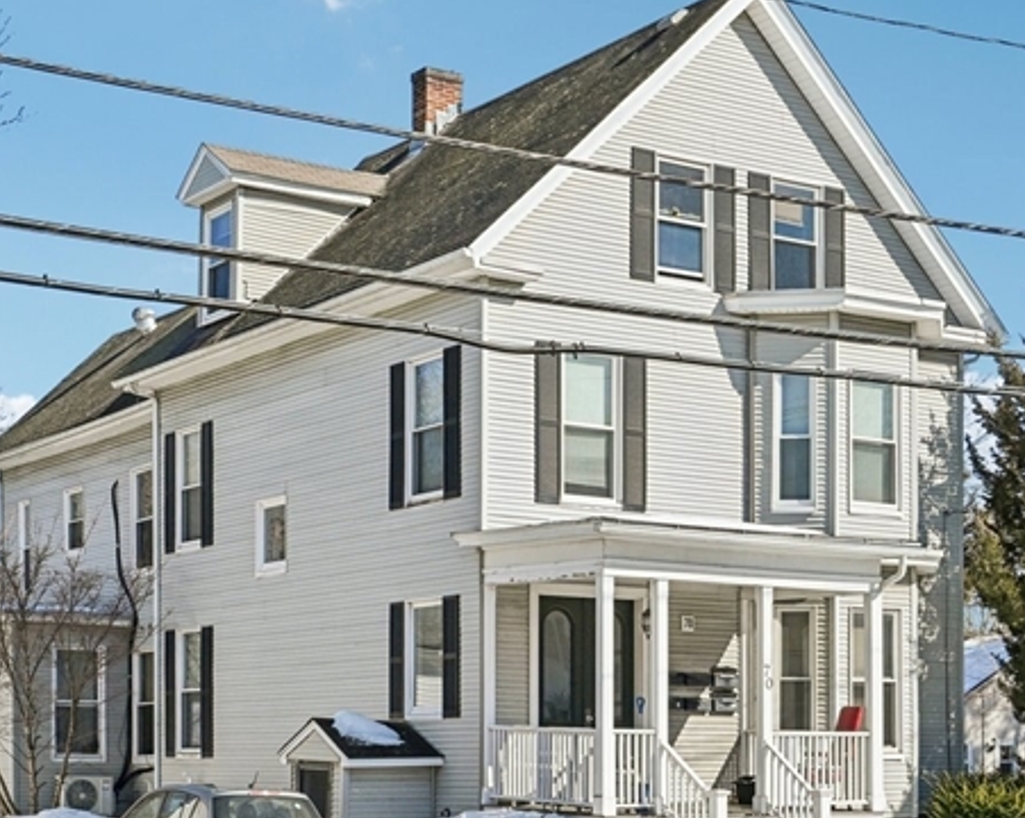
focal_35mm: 64
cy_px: 353
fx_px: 1940
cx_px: 557
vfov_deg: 23.8
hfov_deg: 29.6
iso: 400
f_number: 8
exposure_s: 1/1250
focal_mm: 30
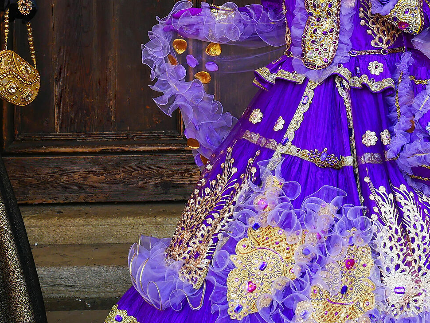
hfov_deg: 19.8
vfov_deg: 14.8
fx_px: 1230
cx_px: 165
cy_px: 55
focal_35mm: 99
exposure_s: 1/125
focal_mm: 20
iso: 200
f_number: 4
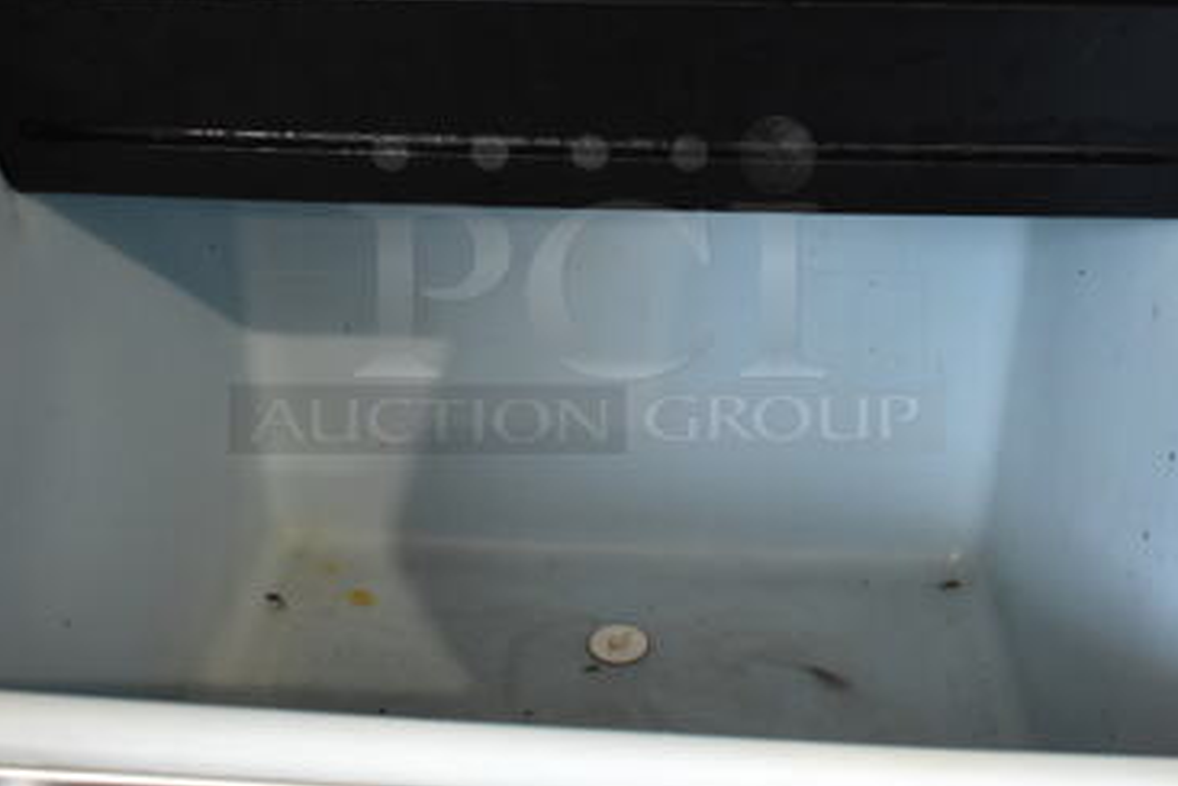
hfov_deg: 43.6
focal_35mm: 45
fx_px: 1472
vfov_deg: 29.7
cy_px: 283
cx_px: 589
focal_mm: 18
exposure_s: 1/30
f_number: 3.5
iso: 1100
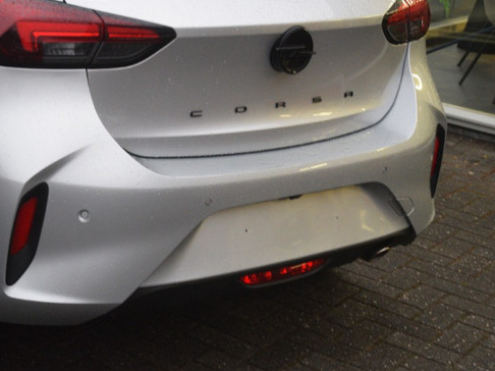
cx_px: 63
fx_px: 1086
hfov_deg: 25.0
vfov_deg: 19.2
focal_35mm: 76
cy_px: 68
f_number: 4
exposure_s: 1/60
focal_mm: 25
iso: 1400
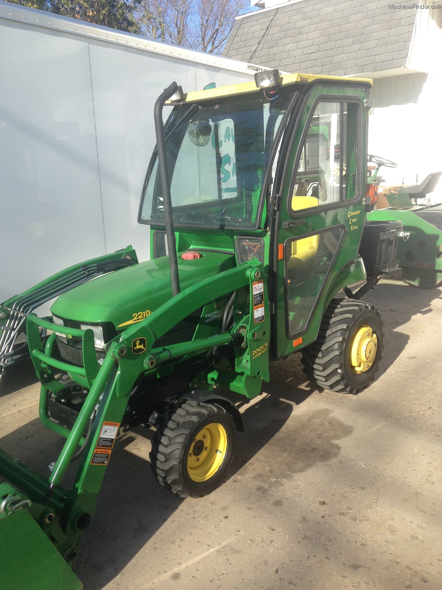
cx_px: 221
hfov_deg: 42.9
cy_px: 295
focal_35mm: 33
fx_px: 562
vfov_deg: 55.4
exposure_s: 1/596
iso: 50
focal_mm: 4.12
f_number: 2.4
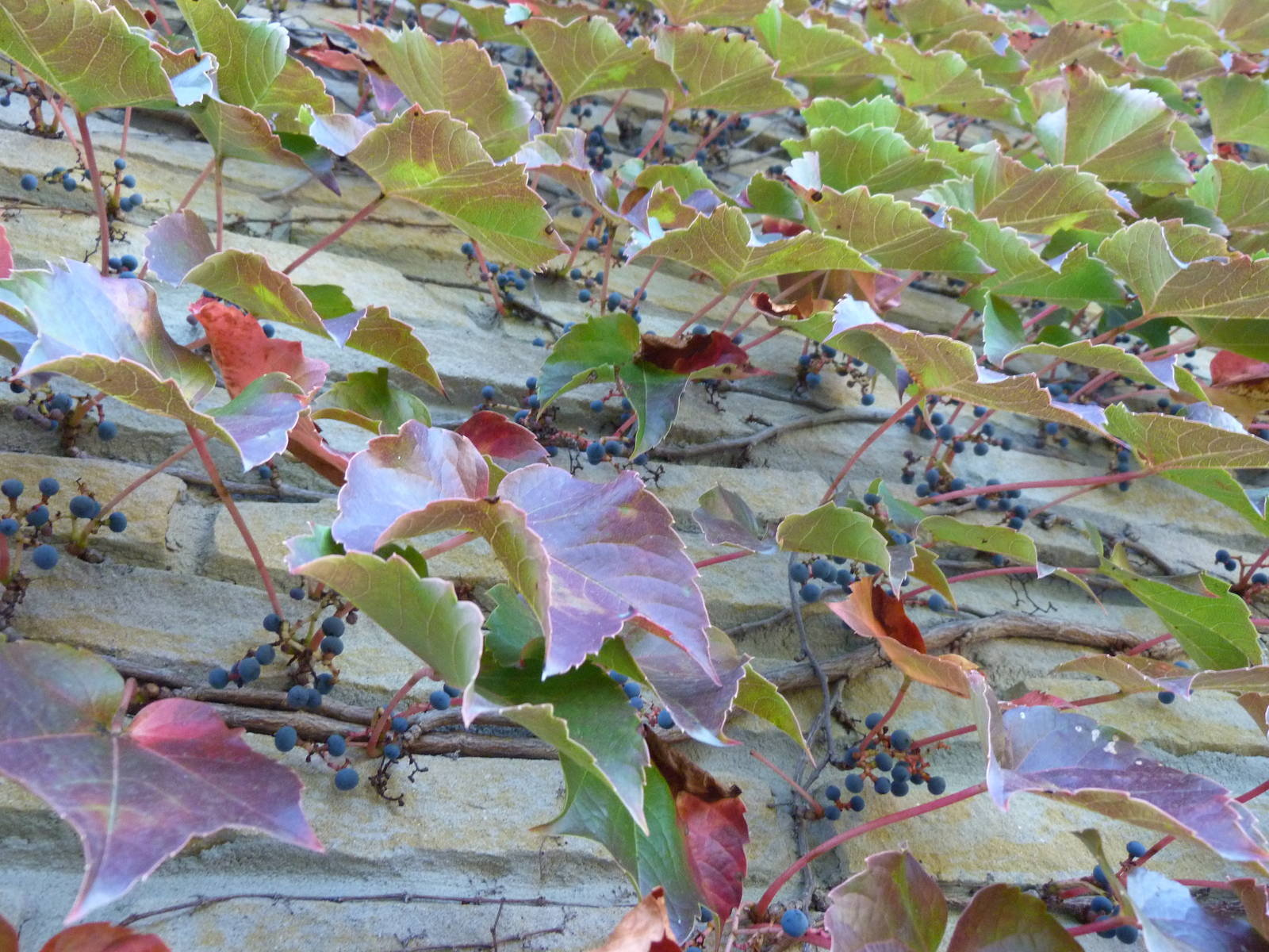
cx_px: 634
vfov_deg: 46.8
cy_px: 476
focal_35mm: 30
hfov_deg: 60.0
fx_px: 1100
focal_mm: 5.4
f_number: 3
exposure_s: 1/60
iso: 400
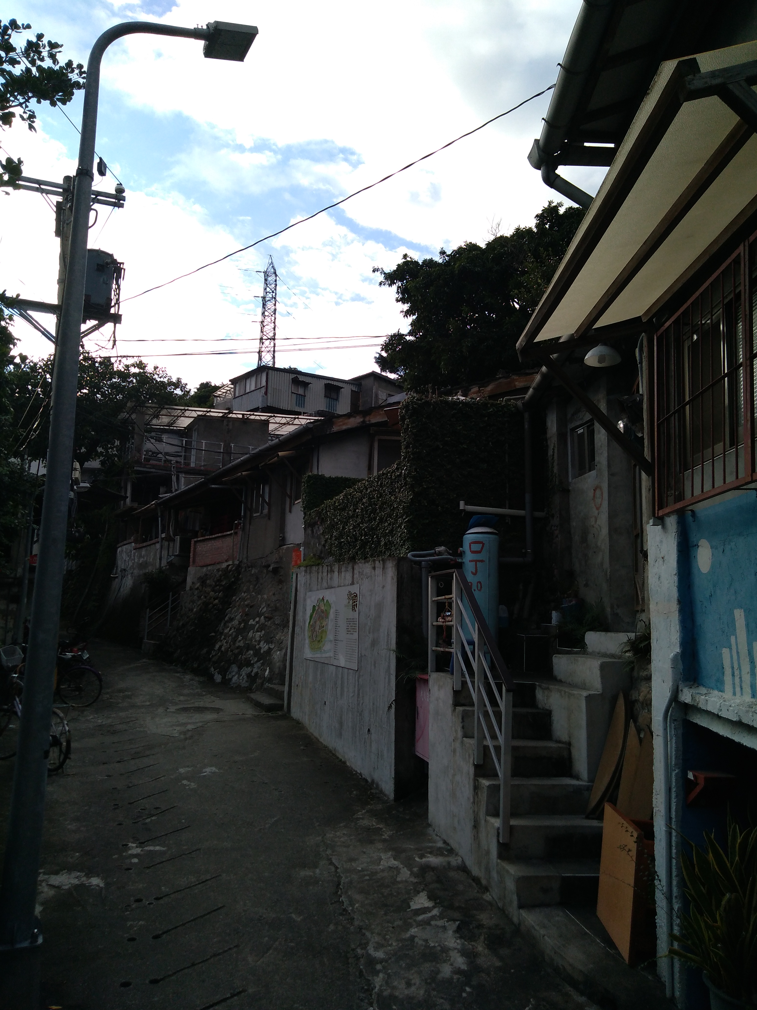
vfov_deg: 67.3
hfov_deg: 53.1
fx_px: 758
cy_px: 505
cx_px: 378
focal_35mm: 26
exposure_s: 1/654
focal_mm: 3.46
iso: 100
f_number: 2.2
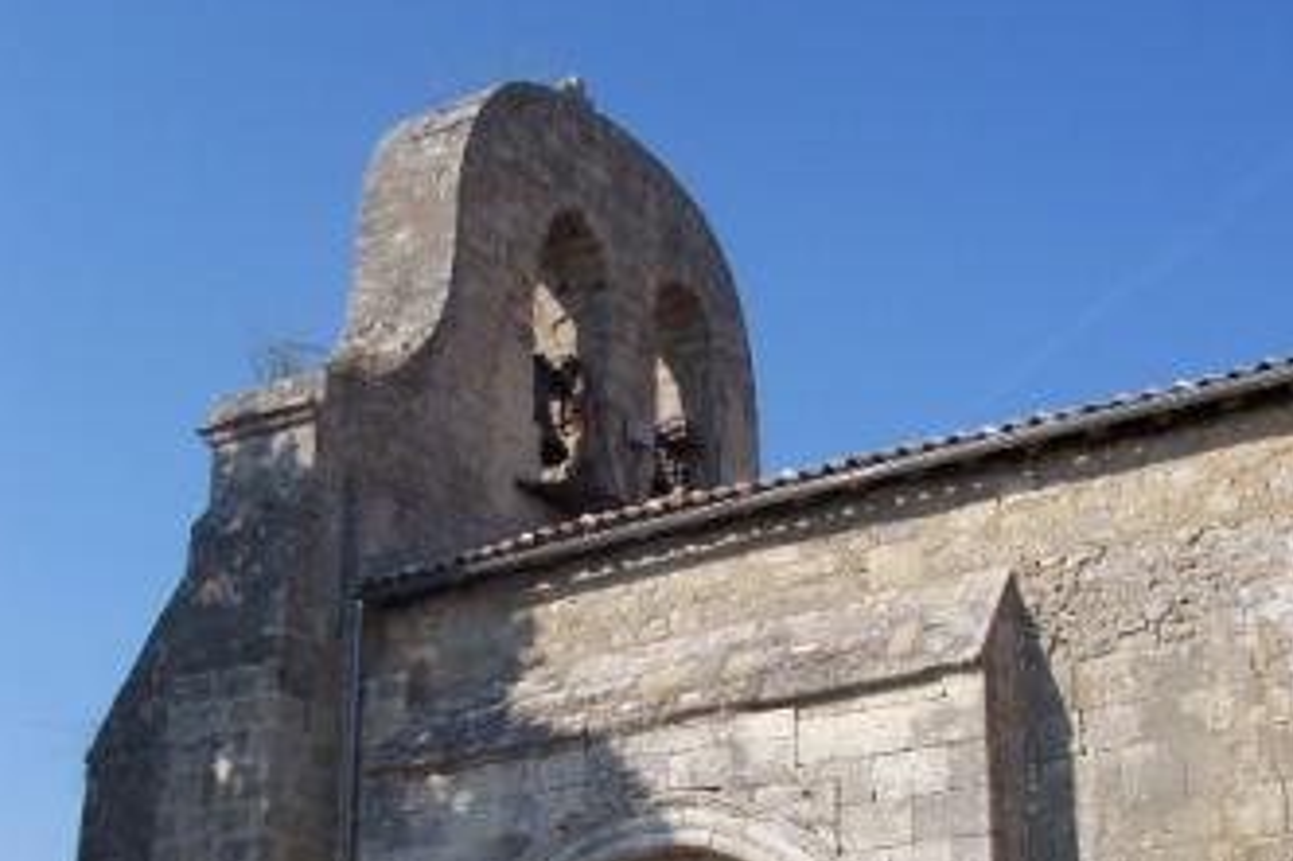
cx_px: 643
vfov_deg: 22.5
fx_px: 2118
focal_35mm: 59
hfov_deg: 33.9
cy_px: 764
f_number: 5.6
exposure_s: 1/350
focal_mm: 7
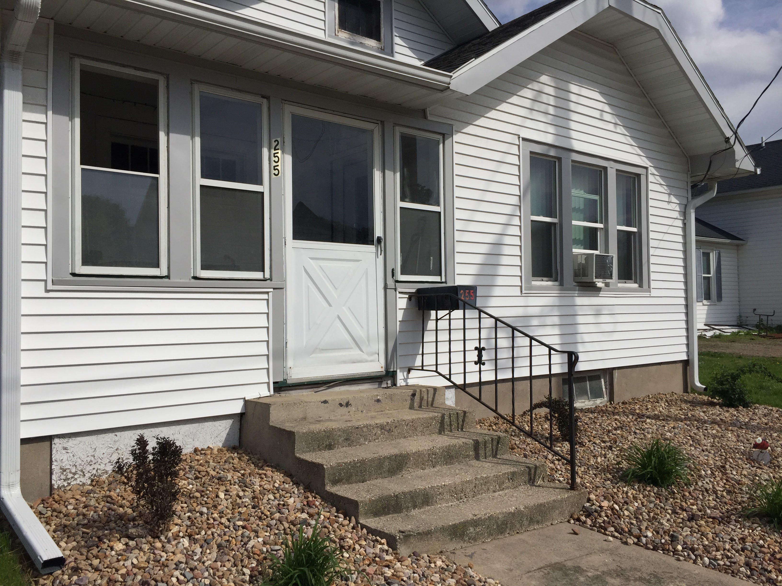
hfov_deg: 61.7
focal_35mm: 29
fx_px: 655
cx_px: 391
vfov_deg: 48.2
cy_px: 293
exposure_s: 1/6623
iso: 32
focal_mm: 4.15
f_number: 2.2
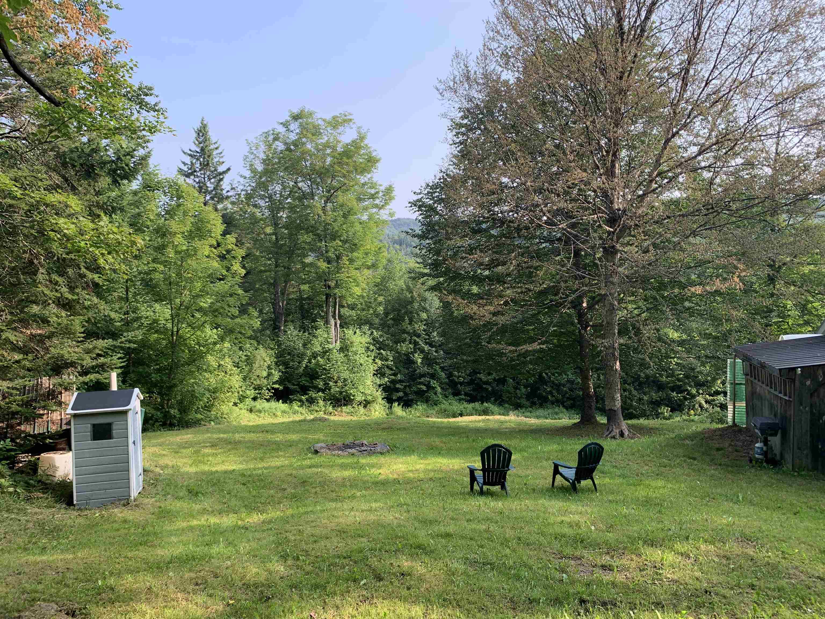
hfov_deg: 67.3
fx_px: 620
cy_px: 310
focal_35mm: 26
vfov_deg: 53.1
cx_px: 412
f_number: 1.8
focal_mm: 4.25
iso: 25
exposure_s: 1/356
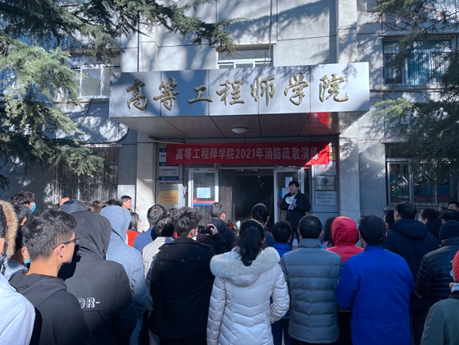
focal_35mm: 26
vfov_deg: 53.1
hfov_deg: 67.3
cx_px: 230
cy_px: 172
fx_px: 345
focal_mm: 5.1
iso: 32
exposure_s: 1/1038
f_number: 1.6
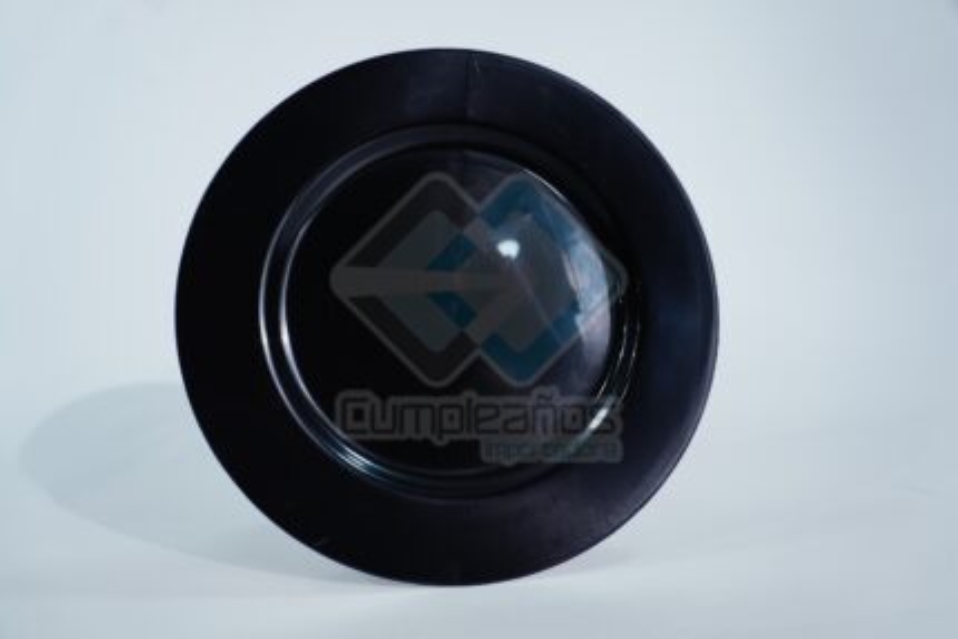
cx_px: 479
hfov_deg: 73.7
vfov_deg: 53.2
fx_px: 639
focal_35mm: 24
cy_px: 320
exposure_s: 1/45
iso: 400
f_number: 8
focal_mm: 16
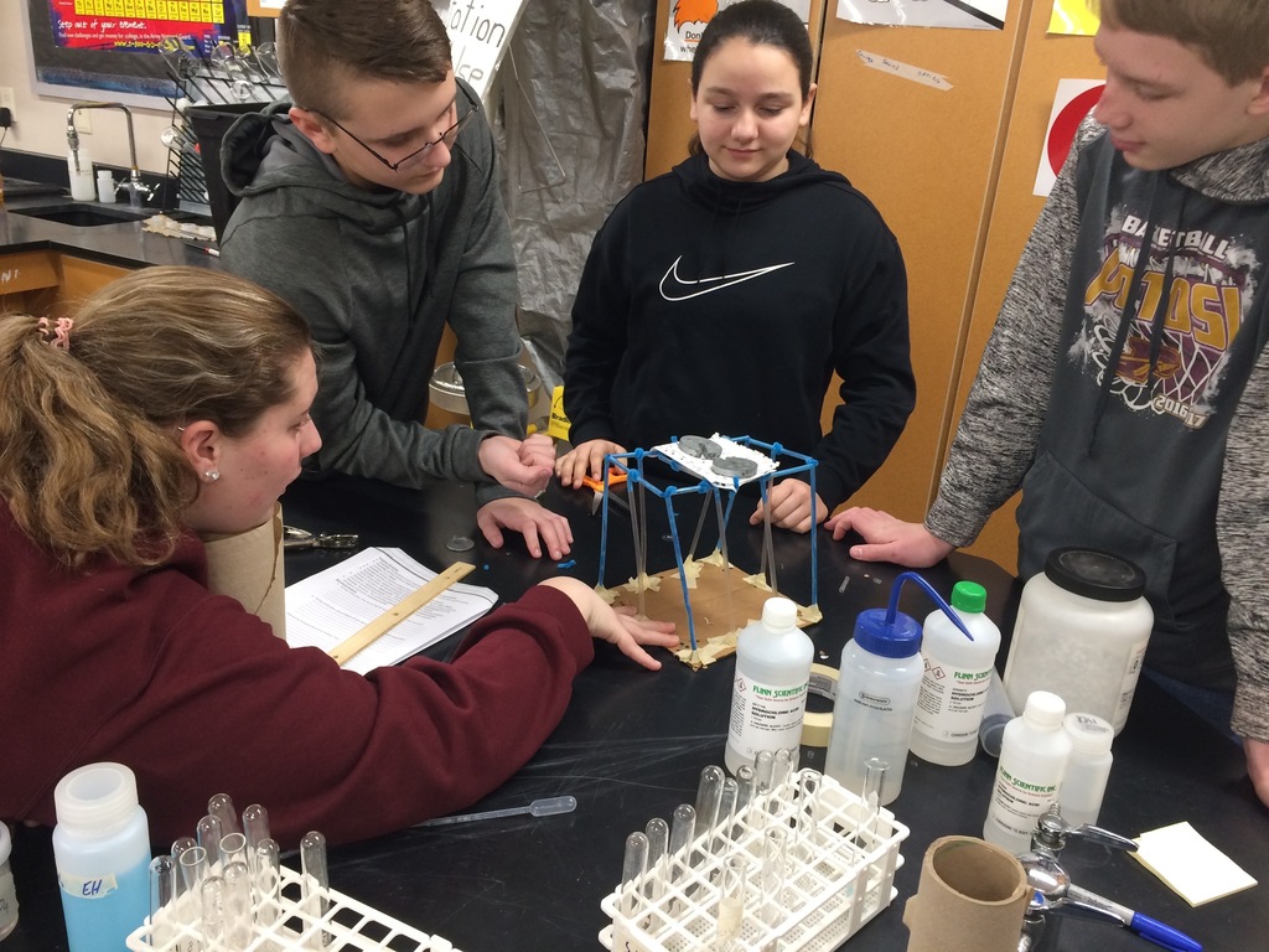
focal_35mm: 29
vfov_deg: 48.2
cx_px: 634
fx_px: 1063
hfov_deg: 61.7
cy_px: 476
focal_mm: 4.15
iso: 100
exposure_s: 1/30
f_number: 2.2
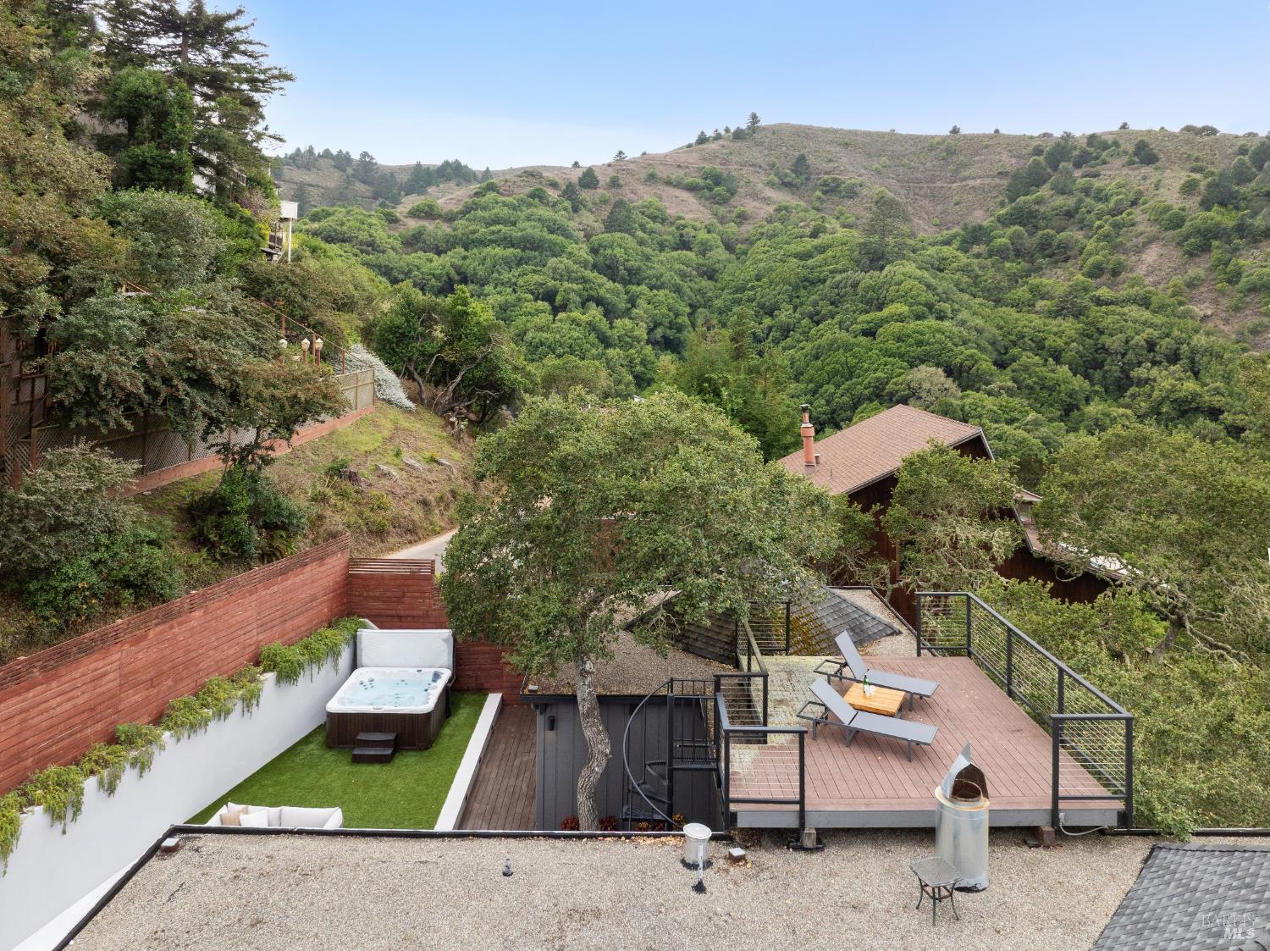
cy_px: 476
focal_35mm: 24
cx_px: 635
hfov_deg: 71.6
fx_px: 880
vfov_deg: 56.8
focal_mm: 12.3
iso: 200
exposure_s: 1/20
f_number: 5.6
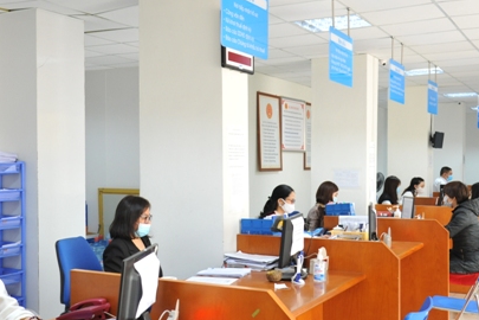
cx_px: 177
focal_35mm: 49
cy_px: 165
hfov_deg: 40.0
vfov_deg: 27.5
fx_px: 652
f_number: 4
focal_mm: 31
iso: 2500
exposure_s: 1/100
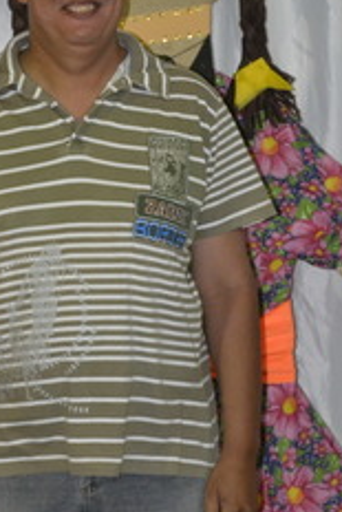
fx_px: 1821
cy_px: 284
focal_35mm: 128
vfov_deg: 16.0
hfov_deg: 10.7
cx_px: 90
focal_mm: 40
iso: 3200
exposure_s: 1/60
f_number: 4.5
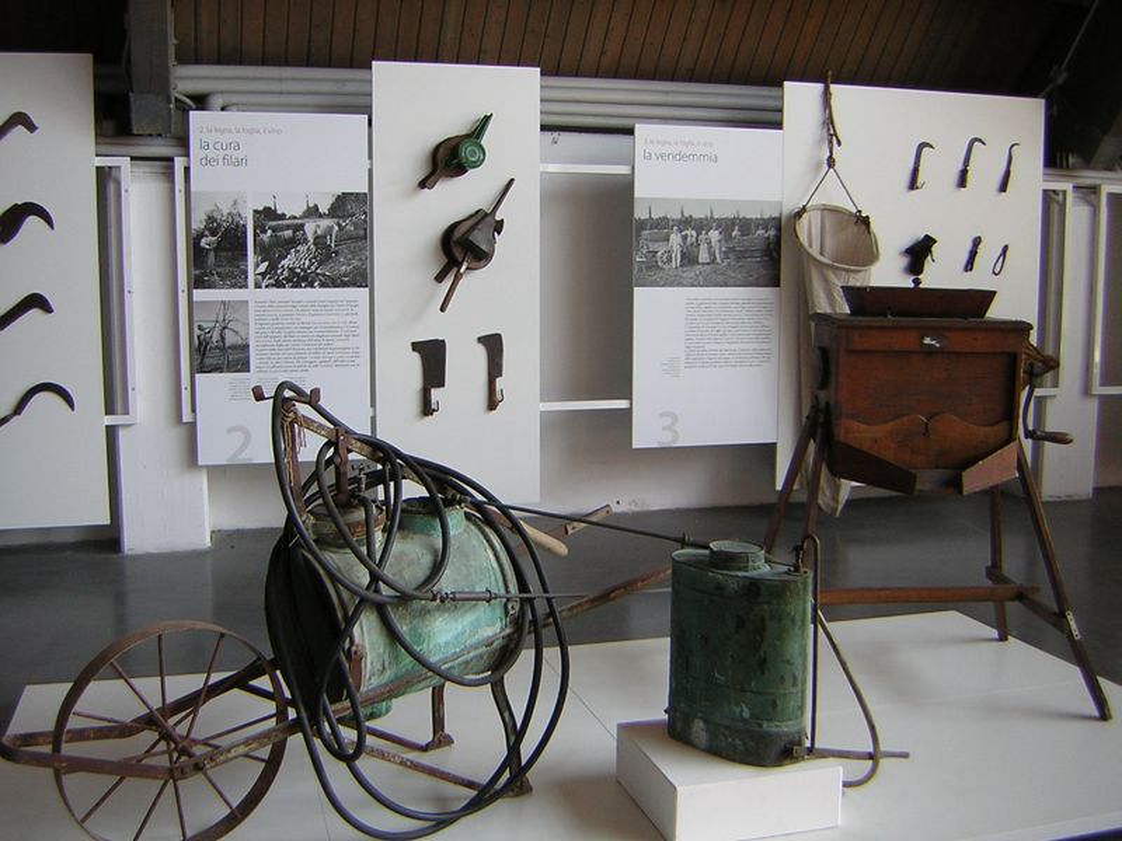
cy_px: 420
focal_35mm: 36
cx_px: 561
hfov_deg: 51.4
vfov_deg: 39.7
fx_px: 1167
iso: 50
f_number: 2.6
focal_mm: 4.7
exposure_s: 1/44.2
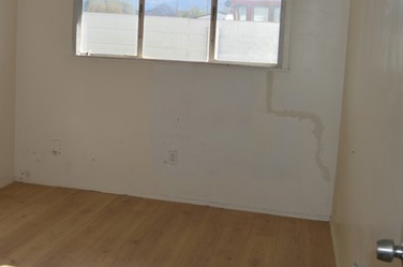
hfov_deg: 42.4
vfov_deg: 29.0
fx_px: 514
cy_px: 97
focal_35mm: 46
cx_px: 140
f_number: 5.6
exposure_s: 1/200
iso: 100
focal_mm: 18
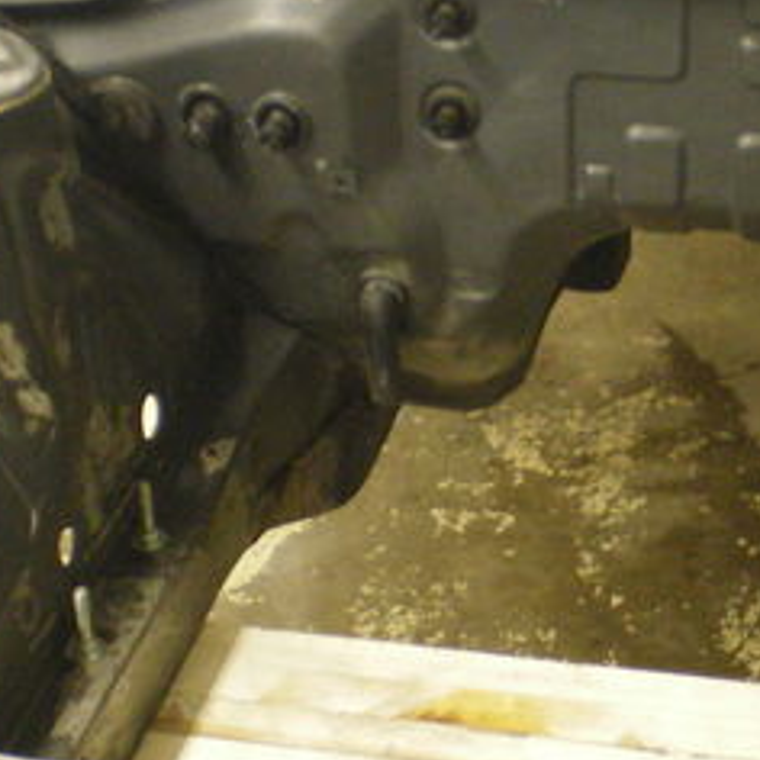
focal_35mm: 91
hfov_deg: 19.0
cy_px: 354
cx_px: 570
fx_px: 2260
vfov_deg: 19.1
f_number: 3.1
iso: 400
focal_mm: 6.3
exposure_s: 1/15
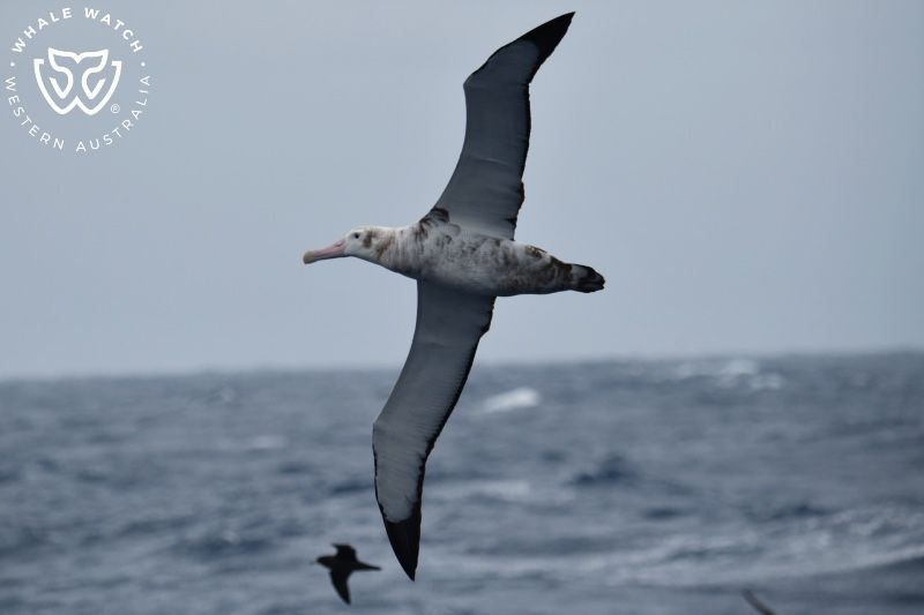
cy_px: 308
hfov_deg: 6.1
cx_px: 462
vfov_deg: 4.0
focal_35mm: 340
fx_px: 8724
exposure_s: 1/8000
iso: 720
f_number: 6
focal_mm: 340
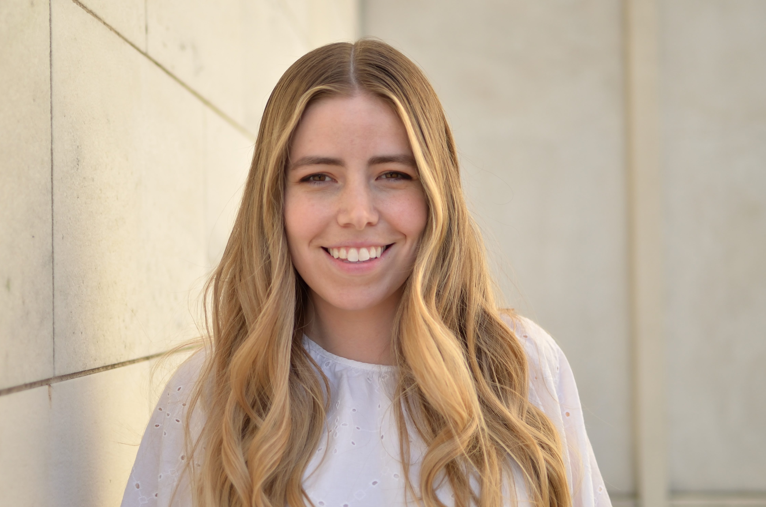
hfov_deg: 34.8
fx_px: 1222
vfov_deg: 23.5
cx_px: 355
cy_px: 253
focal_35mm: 58
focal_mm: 35
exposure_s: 1/3200
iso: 100
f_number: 1.8
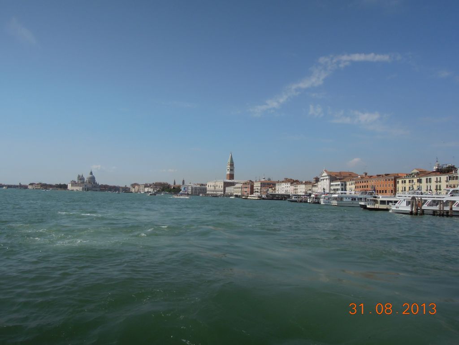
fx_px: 318
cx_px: 230
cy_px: 172
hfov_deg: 71.6
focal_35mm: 24
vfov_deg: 56.8
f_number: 6.3
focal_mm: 4.3
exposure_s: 1/1250
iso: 160
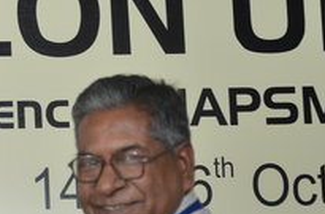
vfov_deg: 5.3
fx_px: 2293
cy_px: 235
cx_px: -135
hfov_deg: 8.0
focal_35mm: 255
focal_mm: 58
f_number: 5.6
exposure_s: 1/125
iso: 200
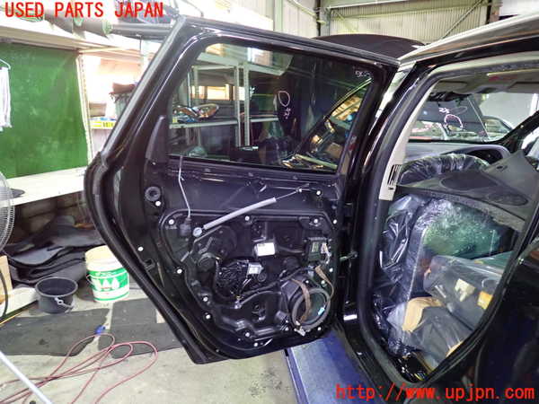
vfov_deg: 54.9
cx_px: 270
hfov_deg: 69.4
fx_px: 389
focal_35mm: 25
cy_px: 202
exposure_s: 1/25
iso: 800
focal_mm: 4.5
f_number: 2
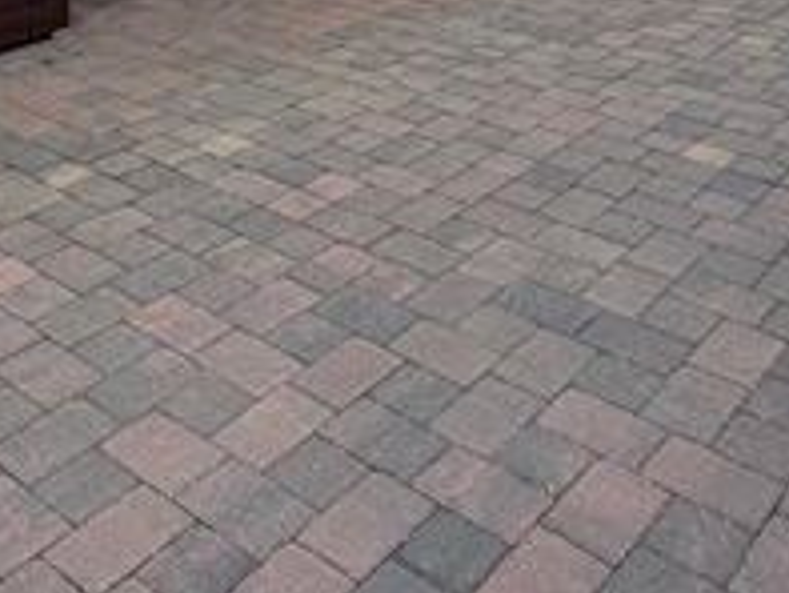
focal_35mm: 50
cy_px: -260
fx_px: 1140
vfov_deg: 23.9
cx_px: 346
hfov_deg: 38.1
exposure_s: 1/734
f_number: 2.2
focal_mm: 2.22
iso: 40
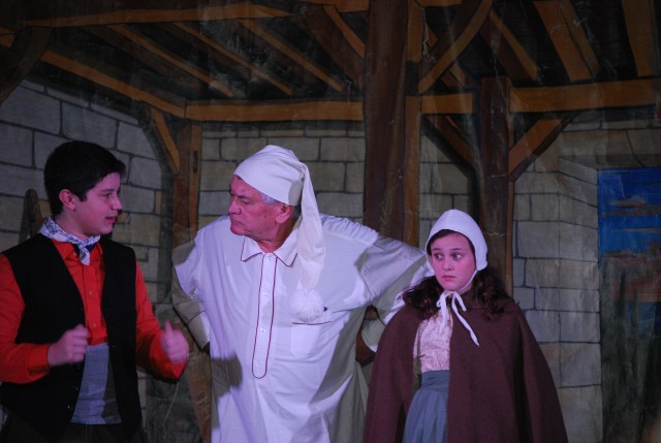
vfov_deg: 6.8
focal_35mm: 202
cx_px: 330
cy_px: 222
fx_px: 3724
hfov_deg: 10.1
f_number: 5
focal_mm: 135
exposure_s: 1/80
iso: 800
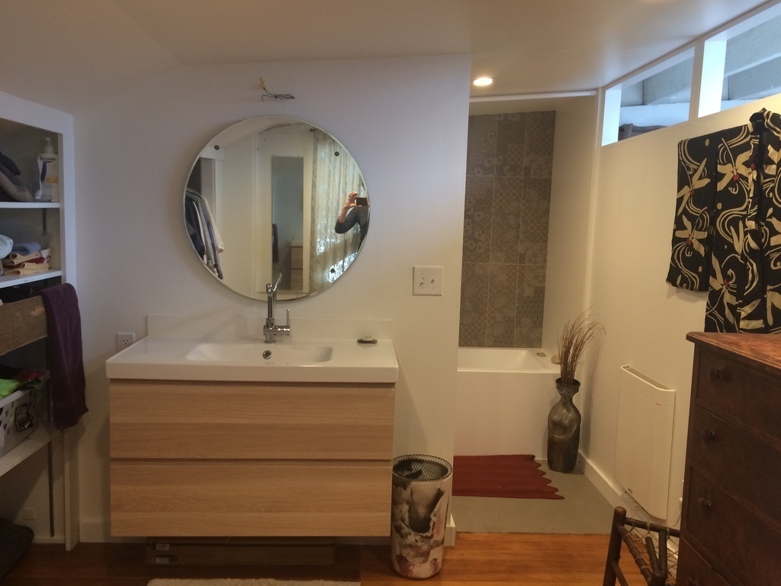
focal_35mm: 29
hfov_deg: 61.7
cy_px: 293
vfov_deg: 48.2
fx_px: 654
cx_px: 390
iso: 100
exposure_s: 1/30
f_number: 2.2
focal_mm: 4.15
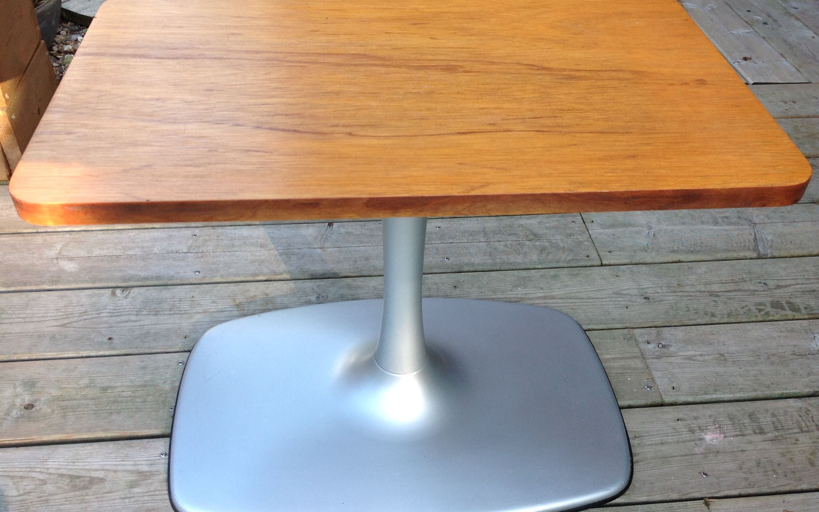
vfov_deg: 33.5
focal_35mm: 38
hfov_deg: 51.5
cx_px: 414
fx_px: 848
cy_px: 282
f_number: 2.4
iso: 50
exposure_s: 1/157
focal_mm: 4.28
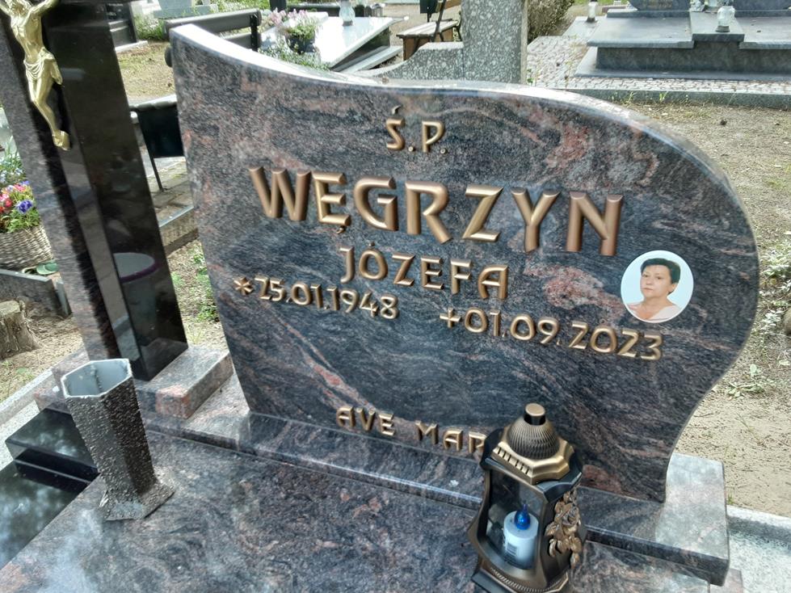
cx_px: 396
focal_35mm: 28
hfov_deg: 63.5
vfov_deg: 49.7
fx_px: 640
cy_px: 296
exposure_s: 1/50
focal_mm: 2.9
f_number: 1.9
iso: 40
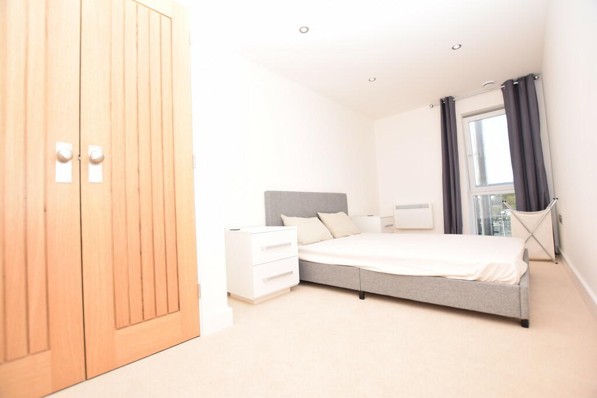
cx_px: 298
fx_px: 249
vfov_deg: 77.3
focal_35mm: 15
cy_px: 199
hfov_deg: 100.4
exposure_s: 1/160
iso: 100
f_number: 4
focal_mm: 10
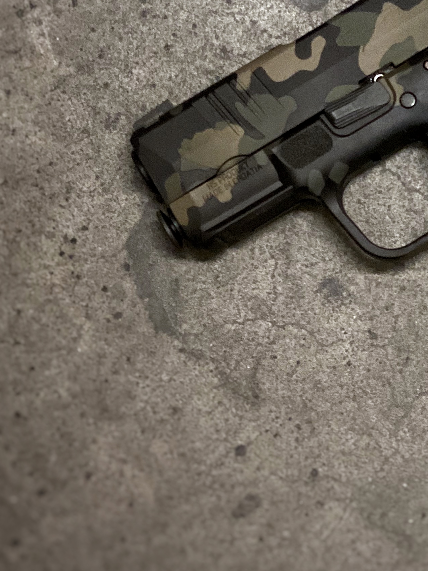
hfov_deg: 11.8
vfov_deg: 15.8
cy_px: 122
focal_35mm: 124
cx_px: 476
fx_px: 2044
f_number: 2
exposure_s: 1/24
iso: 320
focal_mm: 6
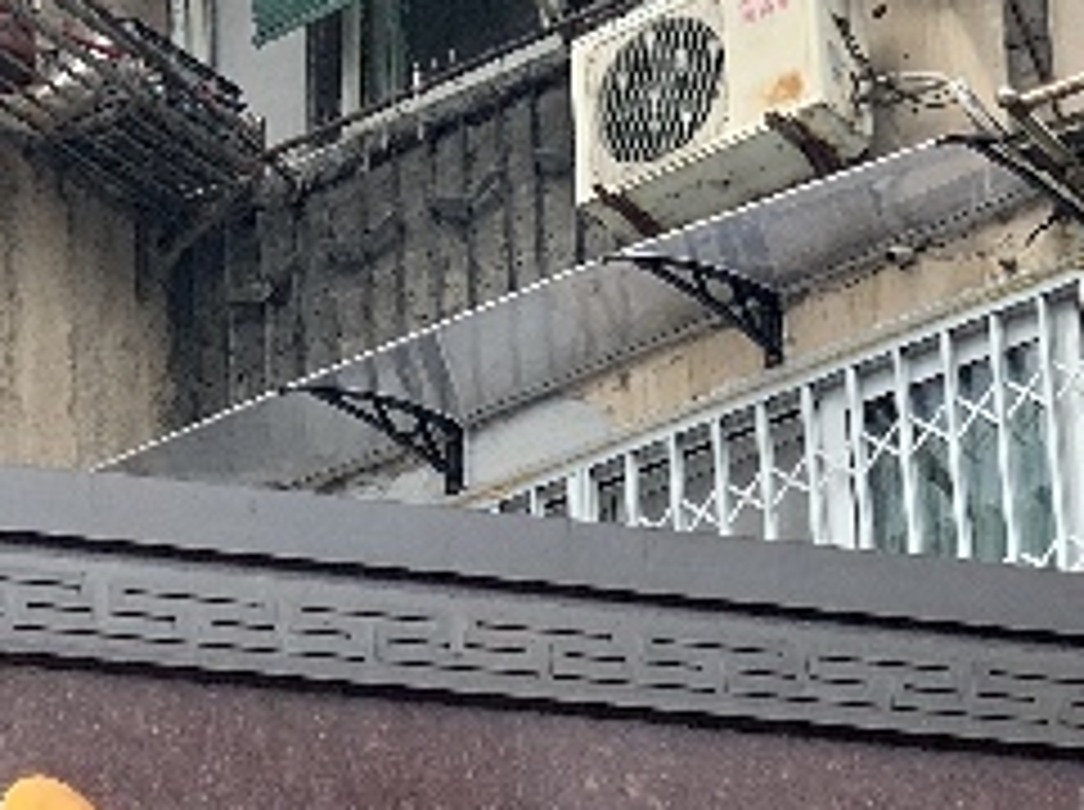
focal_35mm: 160
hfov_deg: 12.4
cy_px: 1073
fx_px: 5003
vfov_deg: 9.1
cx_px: 652
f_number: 2.4
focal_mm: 6
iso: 16
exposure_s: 1/280
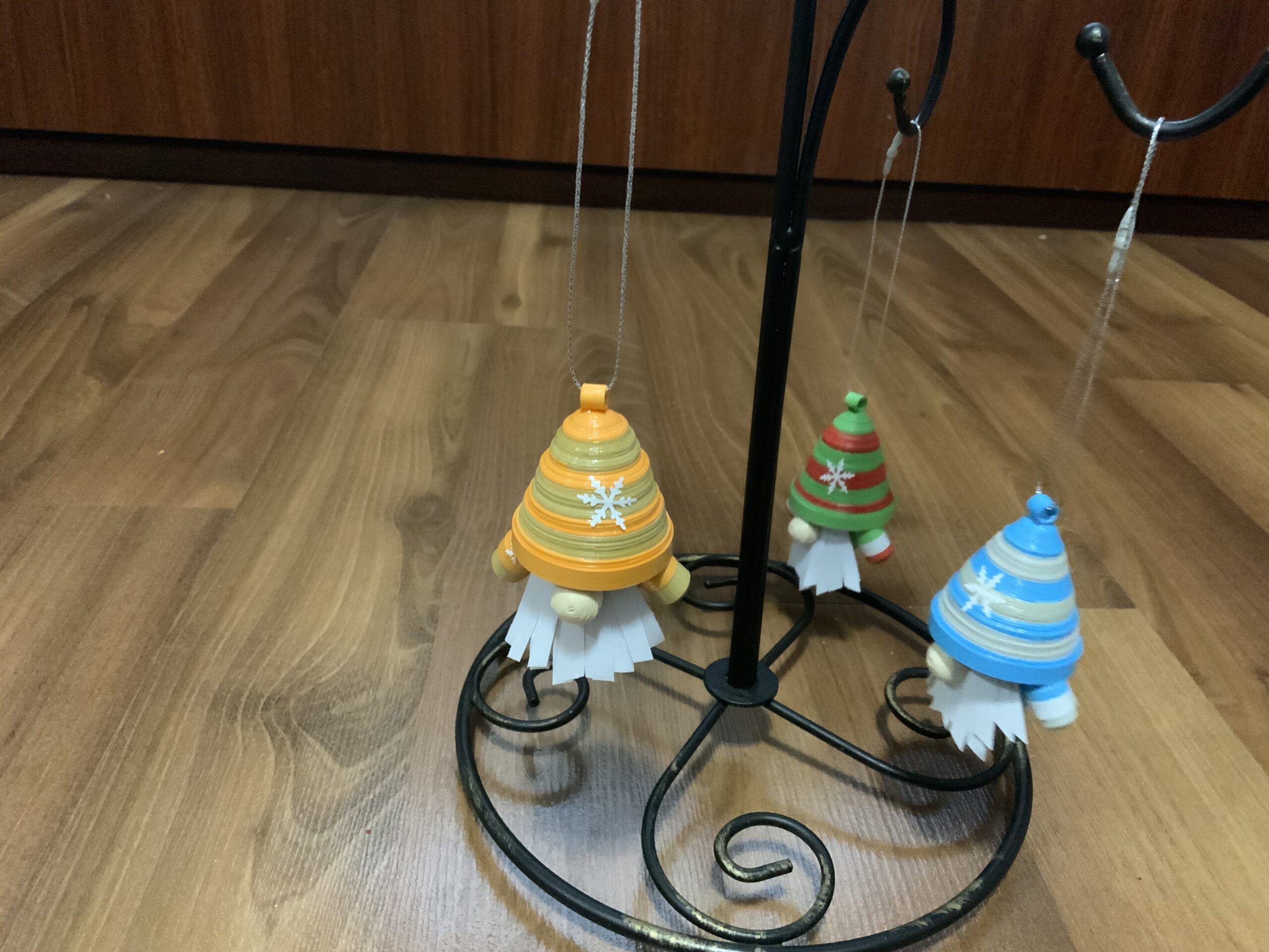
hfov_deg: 61.7
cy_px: 476
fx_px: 1063
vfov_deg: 48.2
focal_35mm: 29
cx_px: 634
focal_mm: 3
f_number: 1.8
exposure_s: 1/24
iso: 500
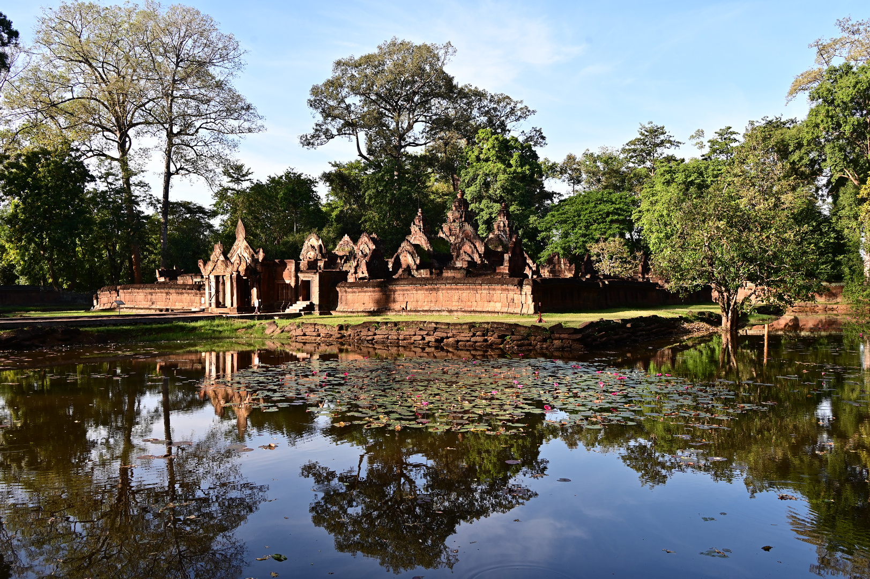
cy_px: 290
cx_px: 435
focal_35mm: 31
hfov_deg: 60.3
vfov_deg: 42.3
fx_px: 749
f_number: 8
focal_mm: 31
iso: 100
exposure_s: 1/100
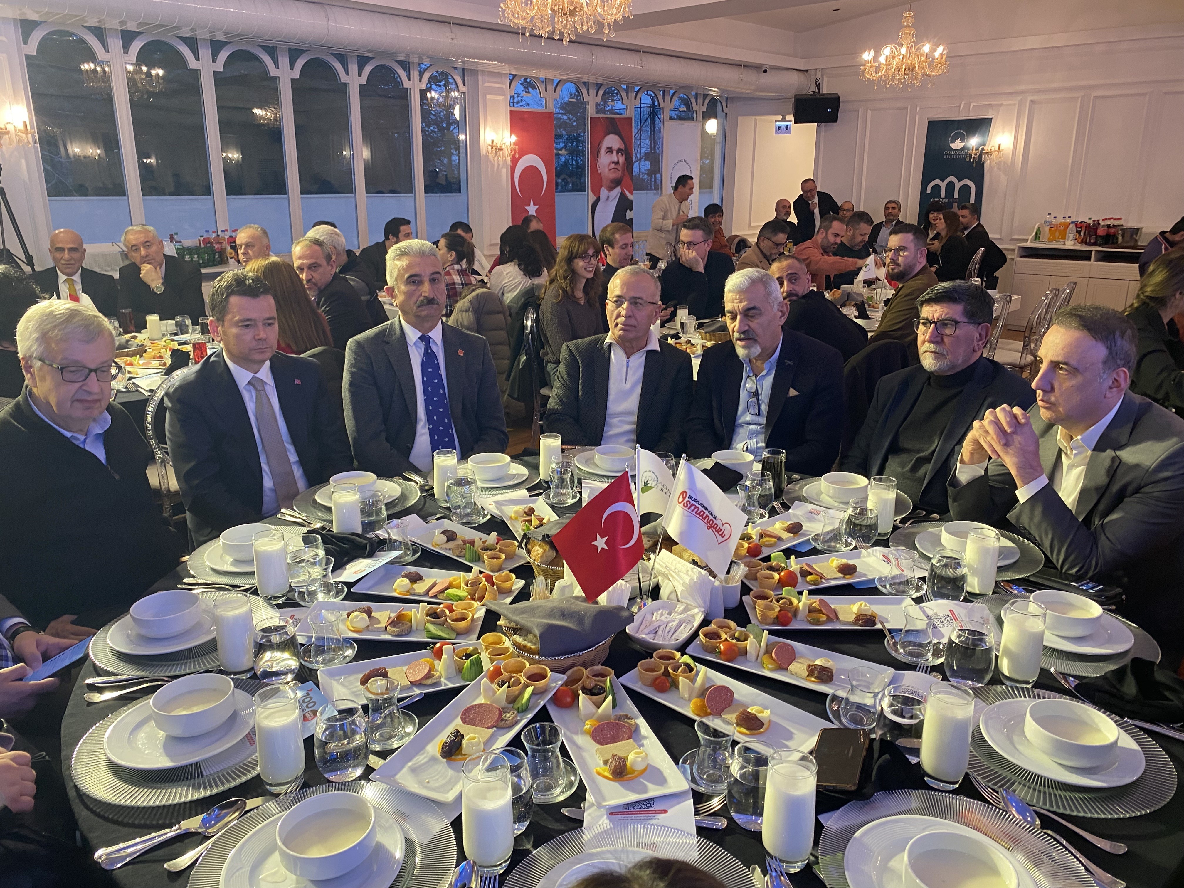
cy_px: 444
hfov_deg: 67.3
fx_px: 889
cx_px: 592
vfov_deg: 53.1
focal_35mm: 26
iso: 125
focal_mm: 4.25
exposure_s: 1/50
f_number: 1.8
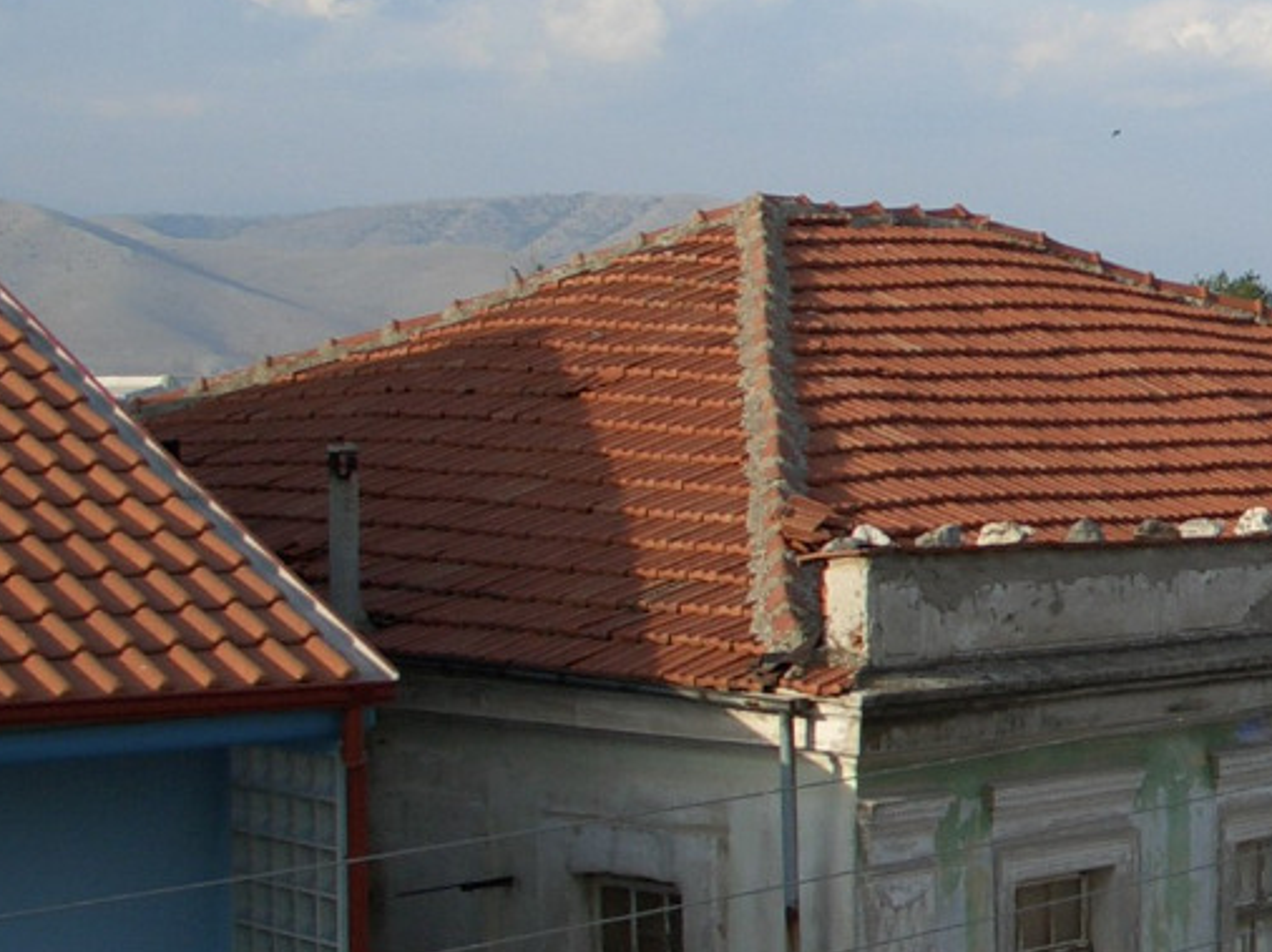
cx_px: 1712
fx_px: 3452
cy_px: 379
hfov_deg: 19.1
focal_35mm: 94
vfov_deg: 15.7
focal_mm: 7.1
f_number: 4
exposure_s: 1/400
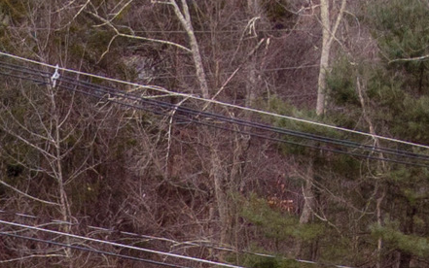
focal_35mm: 177
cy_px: 906
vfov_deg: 6.5
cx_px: -119
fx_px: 2070
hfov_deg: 11.5
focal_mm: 4.5
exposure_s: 1/45
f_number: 2.8
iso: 100
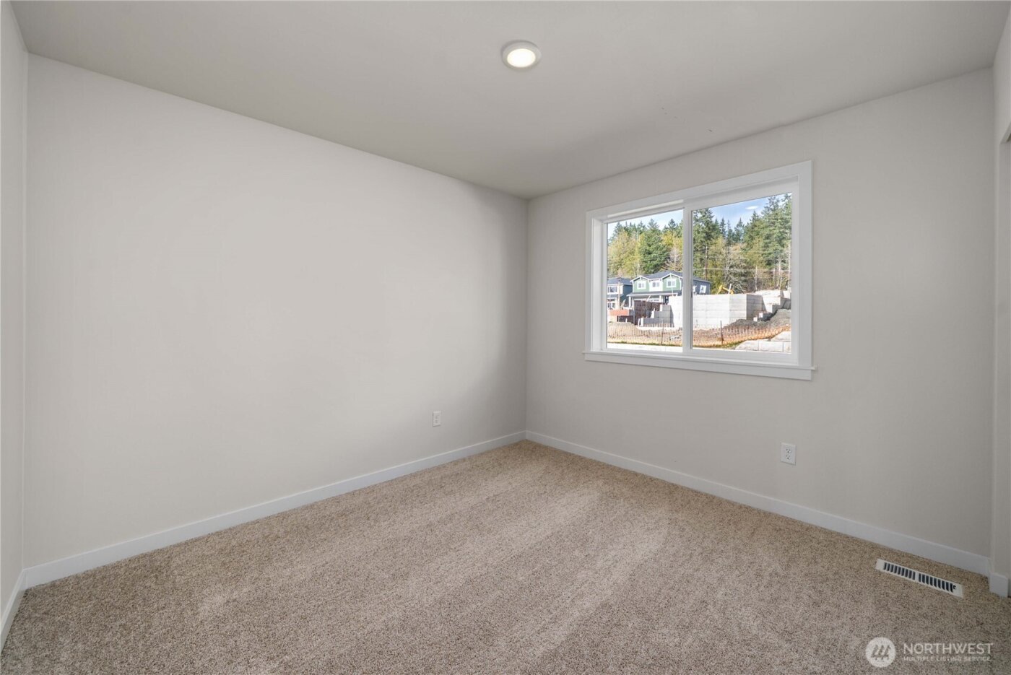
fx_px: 365
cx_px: 506
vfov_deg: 85.5
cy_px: 338
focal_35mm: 13
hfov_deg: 108.3
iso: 1000
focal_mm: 13
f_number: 7.1
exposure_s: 1/25
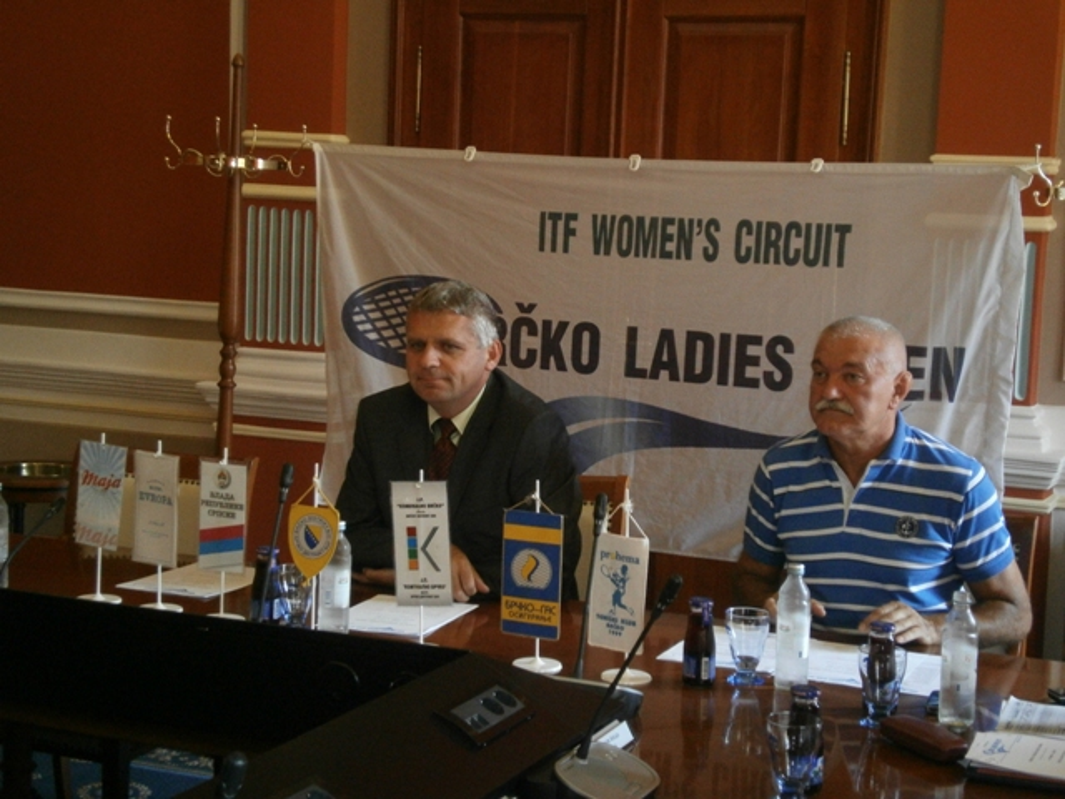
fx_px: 1846
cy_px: 400
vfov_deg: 24.4
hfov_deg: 32.2
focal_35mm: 60
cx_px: 532
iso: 500
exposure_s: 1/50
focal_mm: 10.7
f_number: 3.9
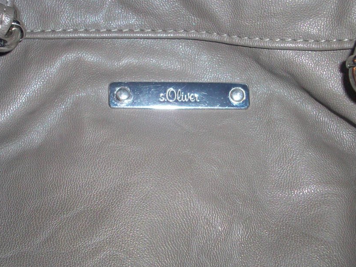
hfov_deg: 32.1
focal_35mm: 60
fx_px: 617
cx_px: 147
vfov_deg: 24.4
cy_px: 120
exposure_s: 1/64
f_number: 2.8
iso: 80
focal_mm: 6.2
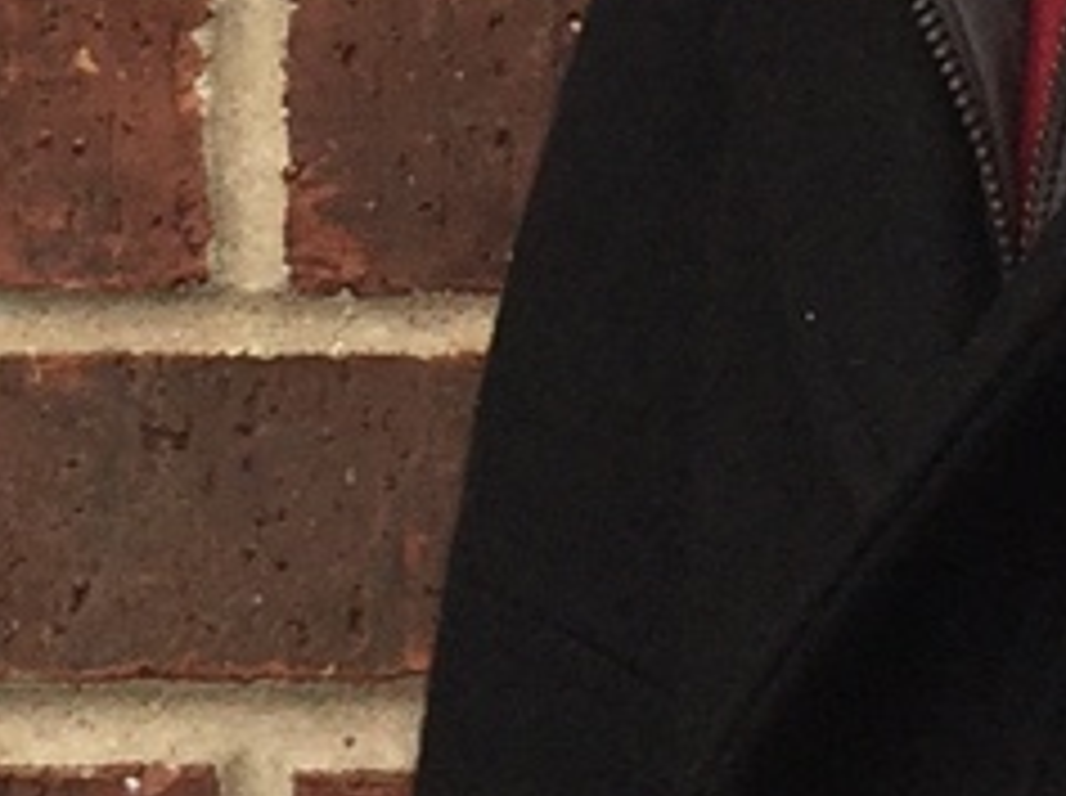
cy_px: -265
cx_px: 1219
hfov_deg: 9.8
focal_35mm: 200
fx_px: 6150
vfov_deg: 7.3
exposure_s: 1/565
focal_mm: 4.15
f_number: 2.2
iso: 32
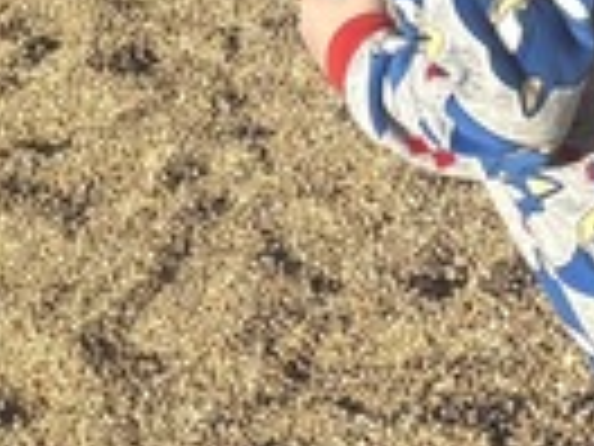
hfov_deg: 9.1
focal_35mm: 201
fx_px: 3449
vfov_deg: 7.4
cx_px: -724
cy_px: 396
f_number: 1.6
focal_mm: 5.96
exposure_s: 1/3623
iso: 50
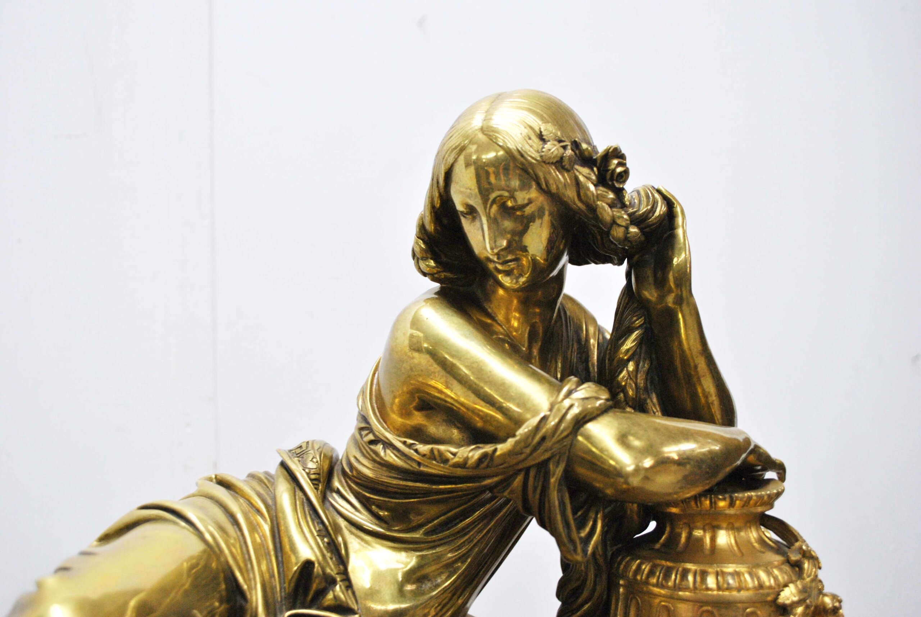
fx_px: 922
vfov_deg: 37.0
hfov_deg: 53.1
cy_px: 308
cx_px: 460
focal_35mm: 36
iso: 400
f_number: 4
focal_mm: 24
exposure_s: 1/50
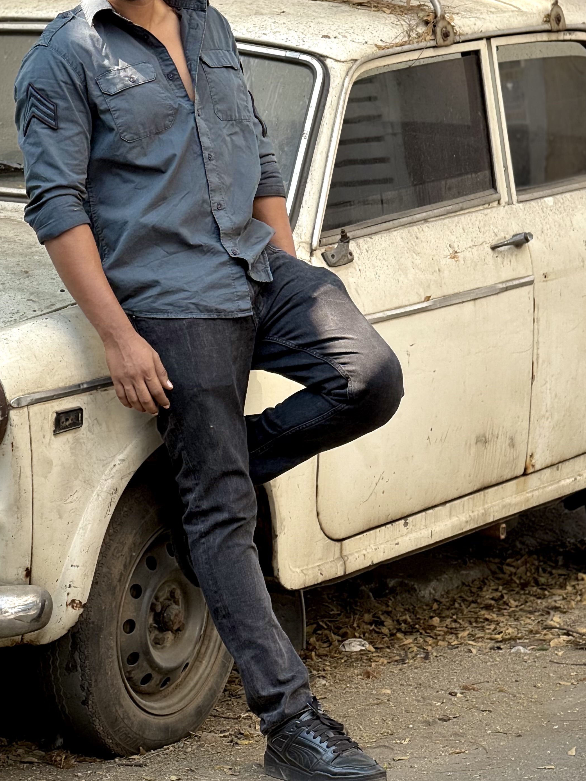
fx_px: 3927
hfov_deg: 8.5
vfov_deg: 11.3
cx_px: 257
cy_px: 236
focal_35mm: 174
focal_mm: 15.66
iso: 50
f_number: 2.8
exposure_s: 1/254
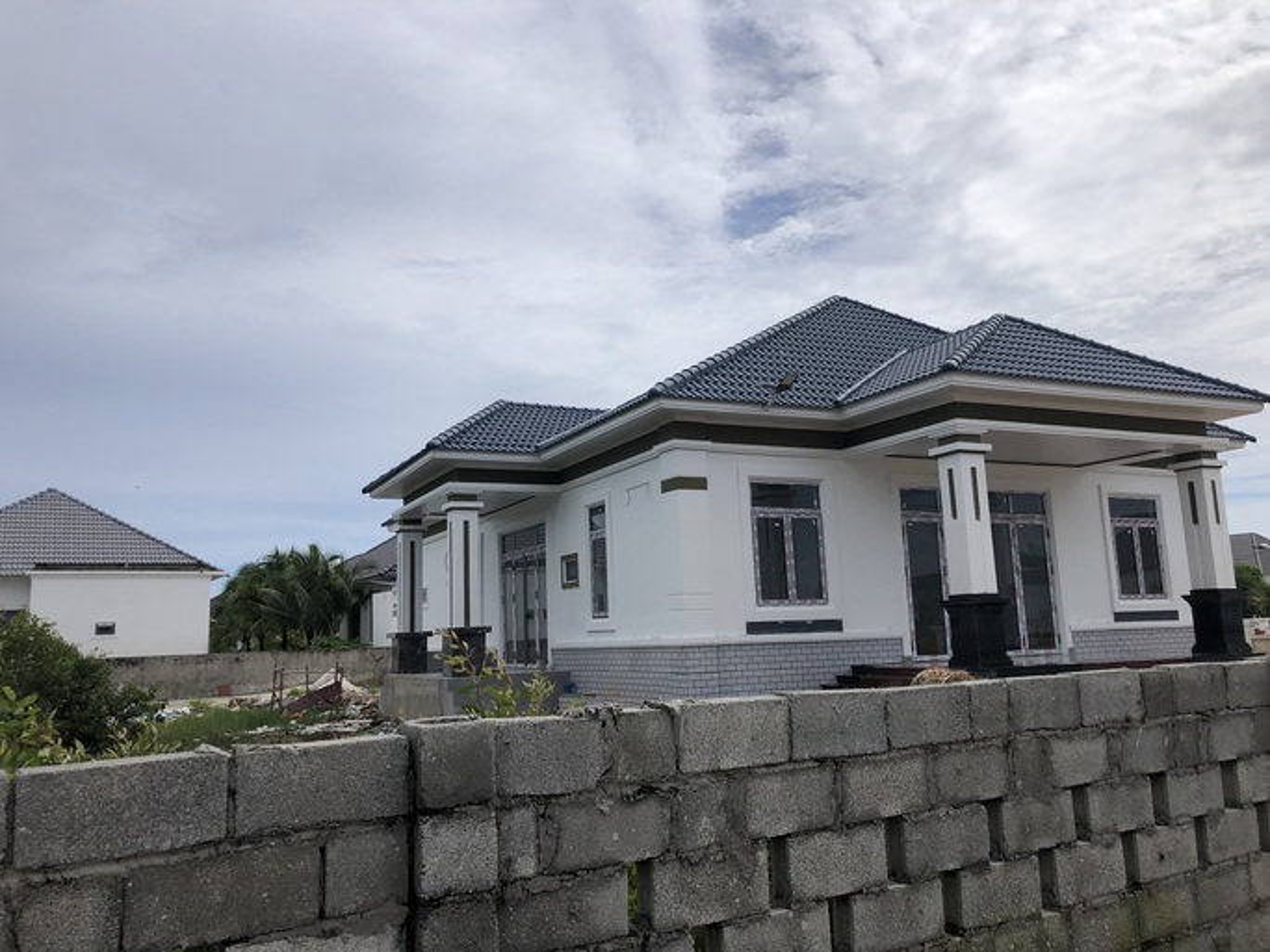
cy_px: 476
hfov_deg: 63.4
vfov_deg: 49.7
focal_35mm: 28
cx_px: 635
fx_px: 1027
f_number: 1.8
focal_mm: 4
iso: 20
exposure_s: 1/6024
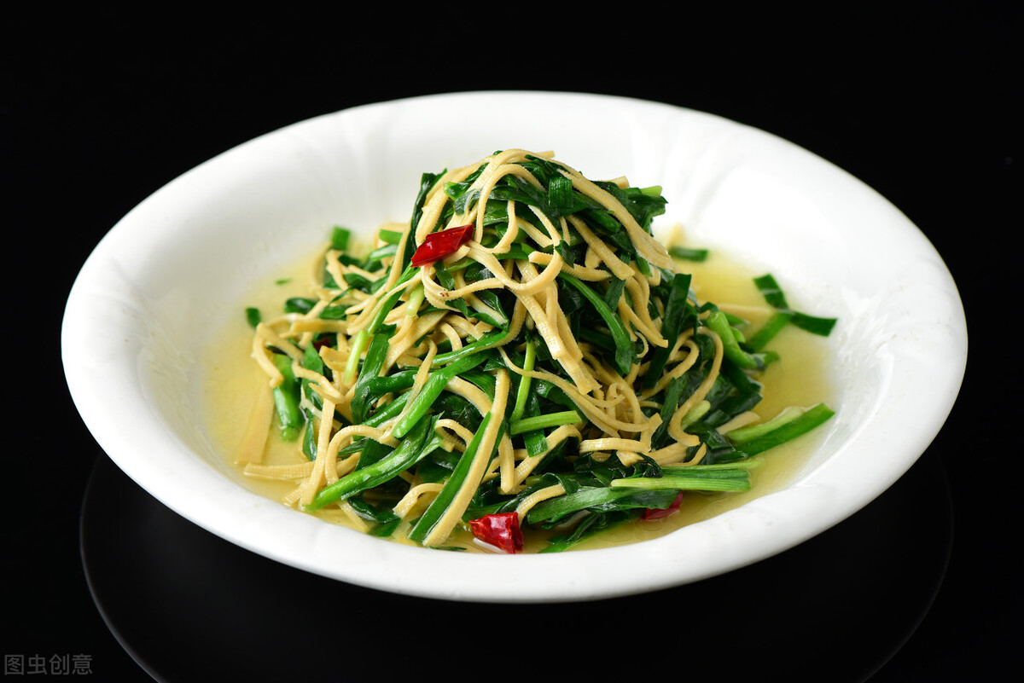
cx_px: 512
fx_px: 2988
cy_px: 342
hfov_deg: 19.4
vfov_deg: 13.1
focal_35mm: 105
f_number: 10
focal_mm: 105
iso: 200
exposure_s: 1/160
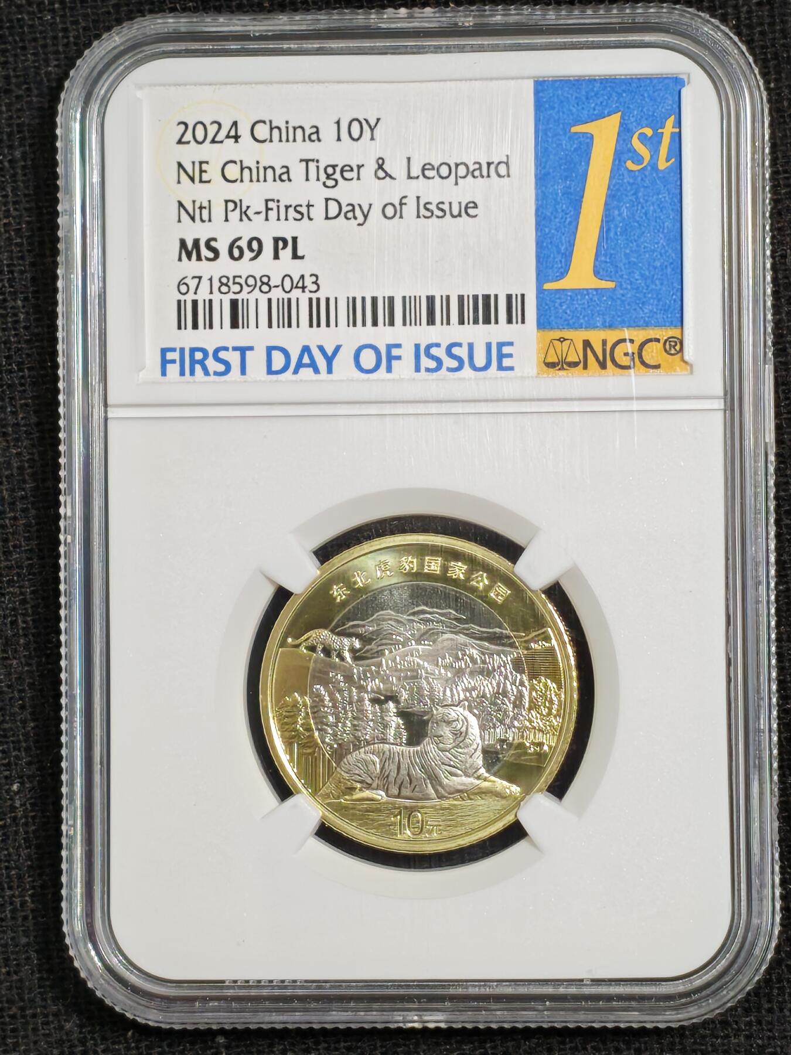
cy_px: 528
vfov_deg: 16.4
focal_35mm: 120
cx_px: 396
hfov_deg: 12.3
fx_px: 3656
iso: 50
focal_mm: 4.94
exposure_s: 1/689
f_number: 1.5
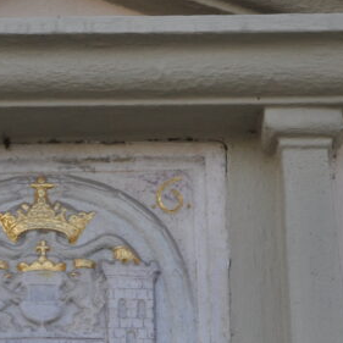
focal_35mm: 269
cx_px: 46
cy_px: 254
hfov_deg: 6.5
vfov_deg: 6.5
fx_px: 3016
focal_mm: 58
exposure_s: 1/125
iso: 250
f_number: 11
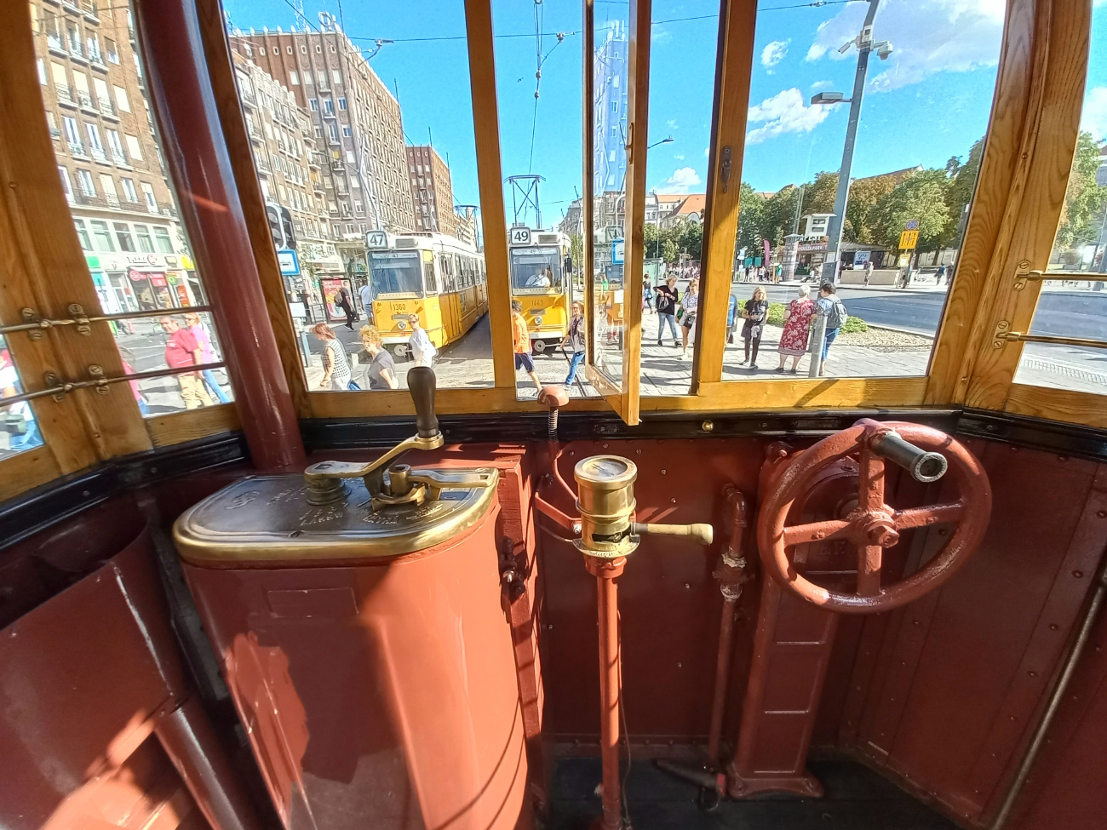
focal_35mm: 13
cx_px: 554
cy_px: 415
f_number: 2.2
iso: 40
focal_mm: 1.42
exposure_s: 1/217
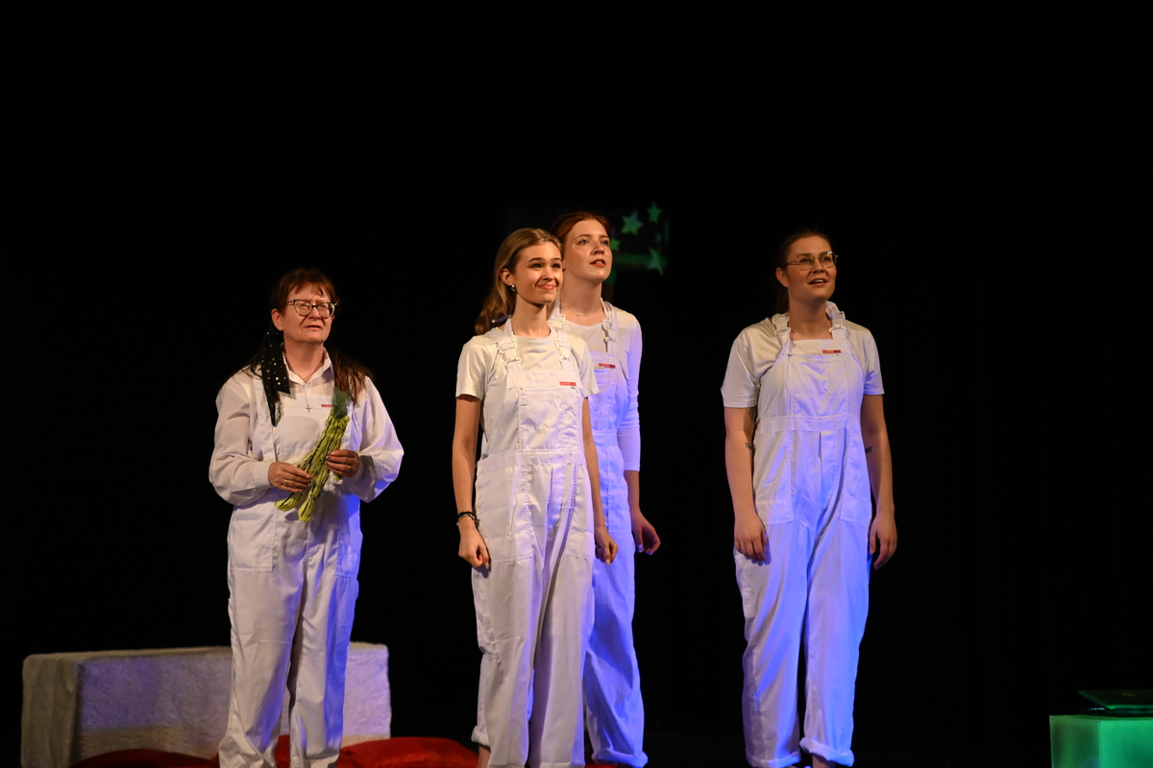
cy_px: 384
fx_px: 6405
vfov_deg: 6.9
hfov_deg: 10.3
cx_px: 576
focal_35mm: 200
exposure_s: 1/800
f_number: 2.8
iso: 4000
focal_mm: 200
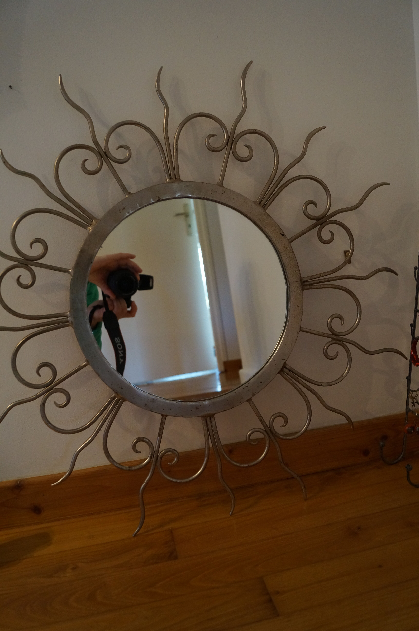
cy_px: 316
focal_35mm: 27
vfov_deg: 67.4
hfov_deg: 47.8
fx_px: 472
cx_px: 210
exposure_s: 1/60
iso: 1250
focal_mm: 18
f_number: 4
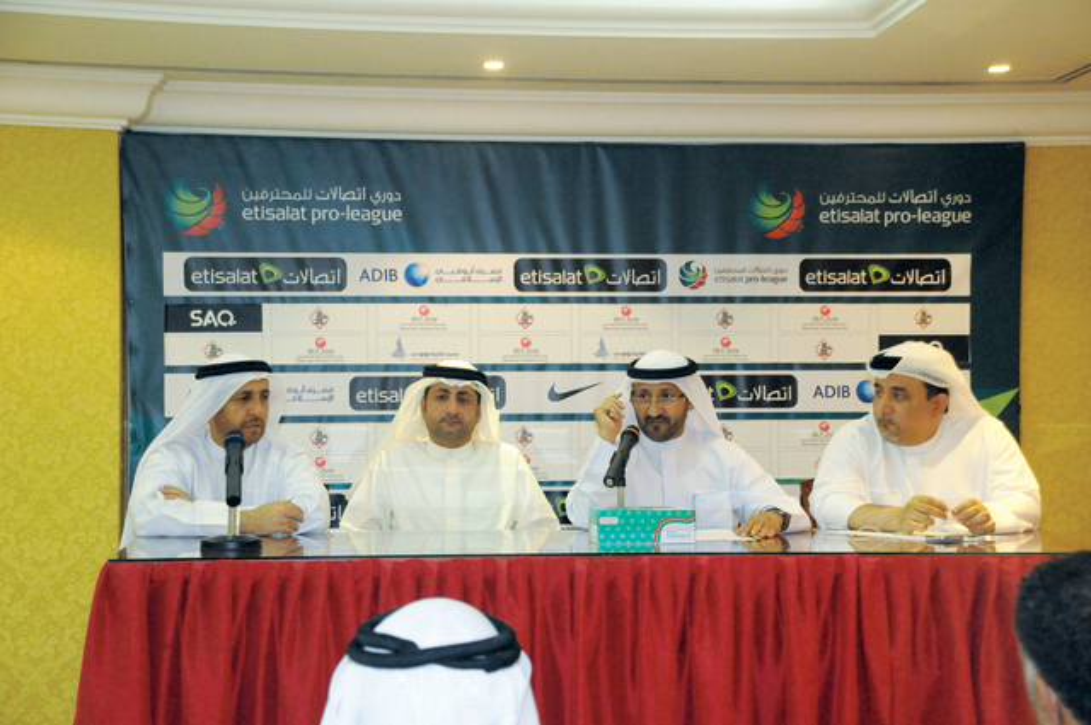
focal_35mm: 57
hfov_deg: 35.1
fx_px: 1725
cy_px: 362
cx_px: 546
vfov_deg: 23.7
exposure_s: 1/100
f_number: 4.5
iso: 3200
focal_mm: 38
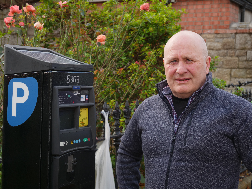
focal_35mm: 62
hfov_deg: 31.2
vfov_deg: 23.7
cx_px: 128
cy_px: 93
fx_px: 451
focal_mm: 30
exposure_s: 1/160
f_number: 4.9
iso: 200
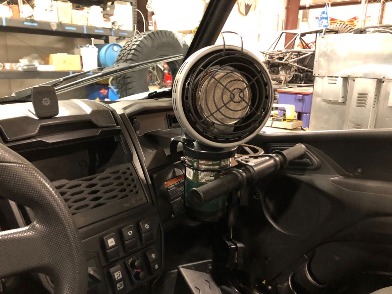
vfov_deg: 49.7
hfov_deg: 63.4
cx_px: 196
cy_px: 147
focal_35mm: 28
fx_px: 317
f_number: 1.8
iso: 100
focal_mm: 3.99
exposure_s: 1/4
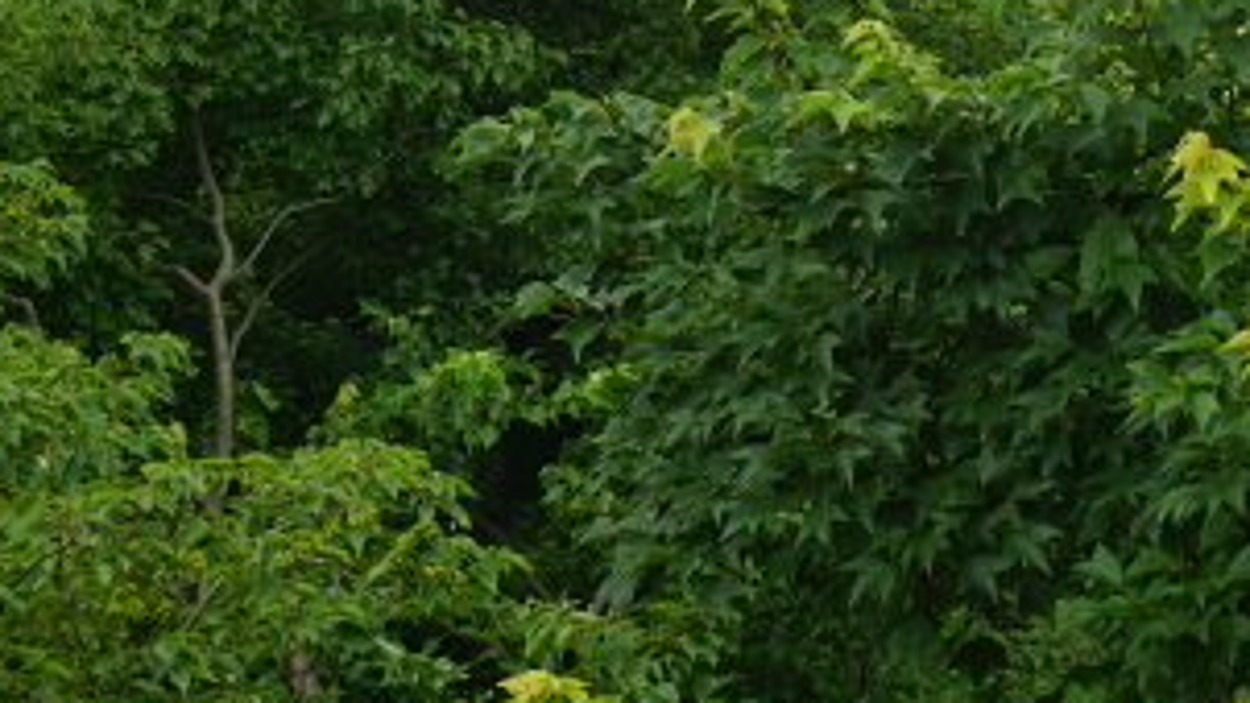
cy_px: -205
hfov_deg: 18.3
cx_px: 1465
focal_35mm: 112
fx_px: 3705
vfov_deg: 10.6
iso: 100
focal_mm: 21
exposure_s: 1/80
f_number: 7.1
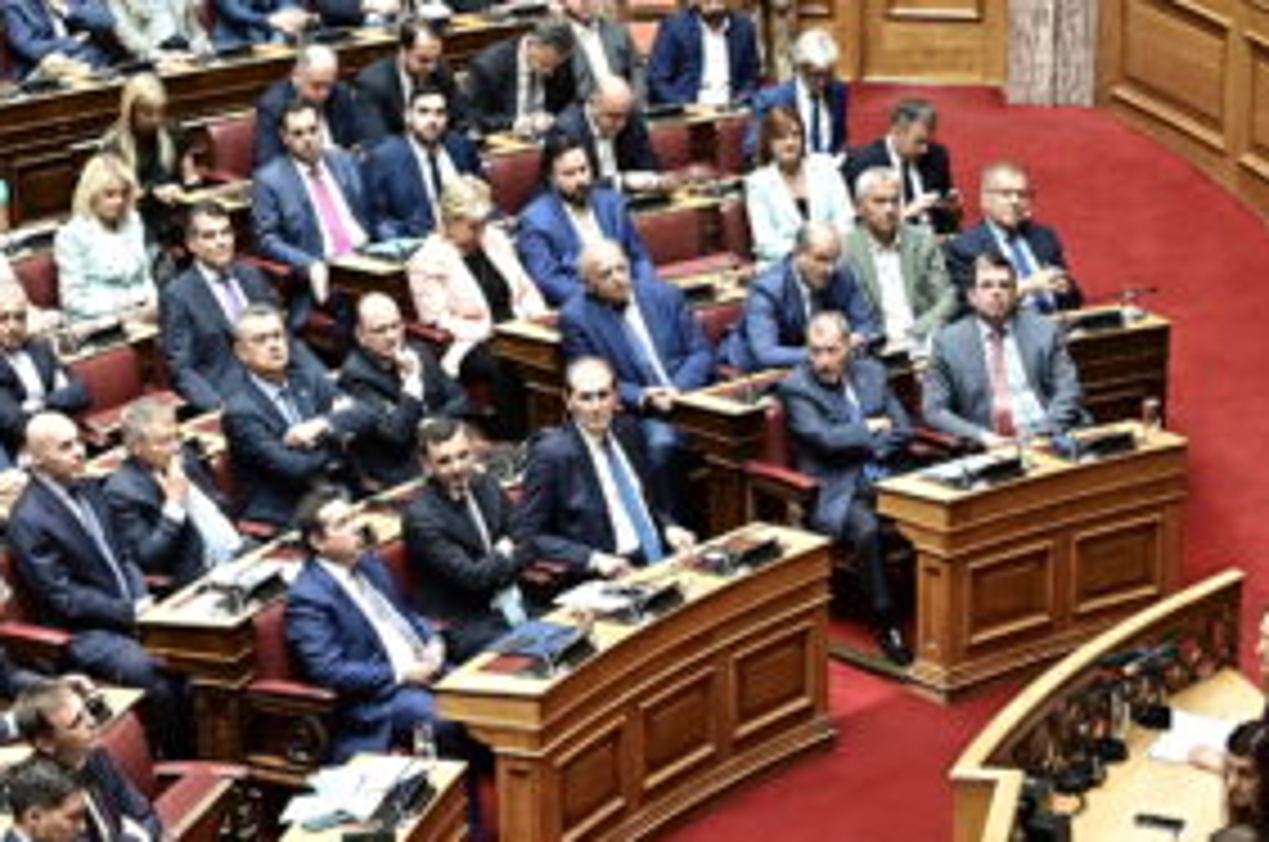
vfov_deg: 11.4
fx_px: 4223
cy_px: 538
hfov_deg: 17.1
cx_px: 576
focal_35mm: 120
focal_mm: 44
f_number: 4.5
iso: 800
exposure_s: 1/250
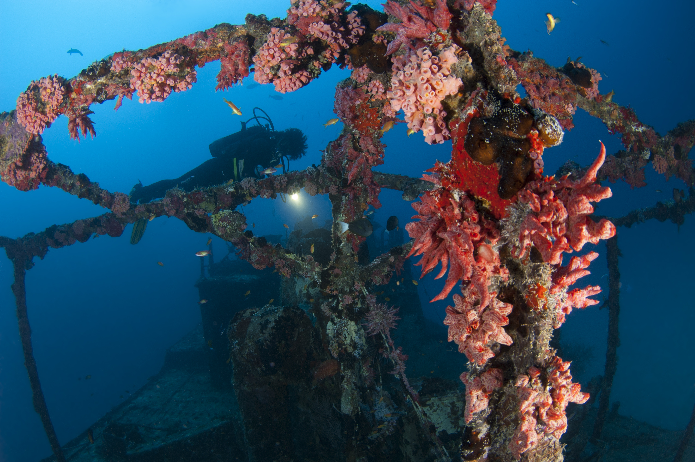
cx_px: 348
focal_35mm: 15
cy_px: 231
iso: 200
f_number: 8
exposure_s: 1/60
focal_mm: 10
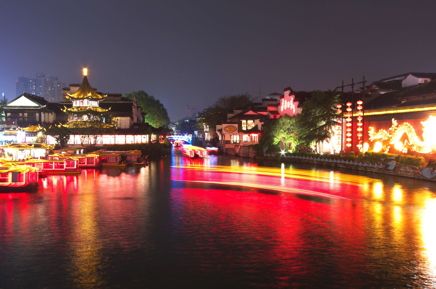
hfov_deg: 53.2
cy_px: 144
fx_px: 435
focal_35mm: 36
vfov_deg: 36.7
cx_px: 218
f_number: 10
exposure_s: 10
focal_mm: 24.38
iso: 400
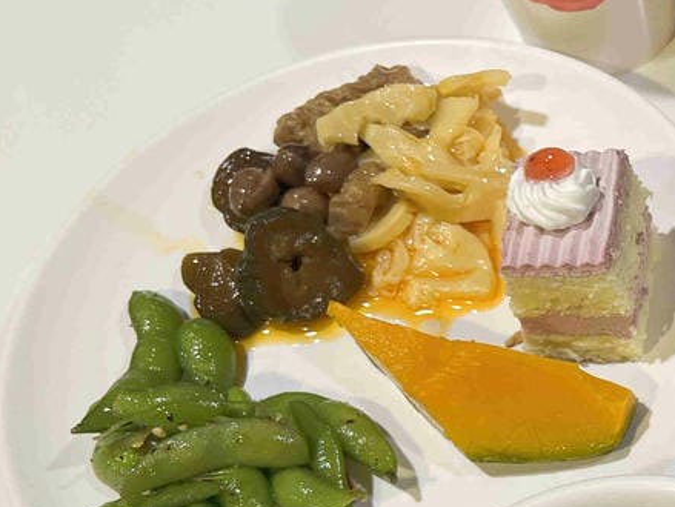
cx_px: 895
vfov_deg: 20.5
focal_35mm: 71
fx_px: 1386
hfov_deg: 23.8
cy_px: 407
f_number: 1.5
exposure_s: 1/60
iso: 80
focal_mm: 5.7
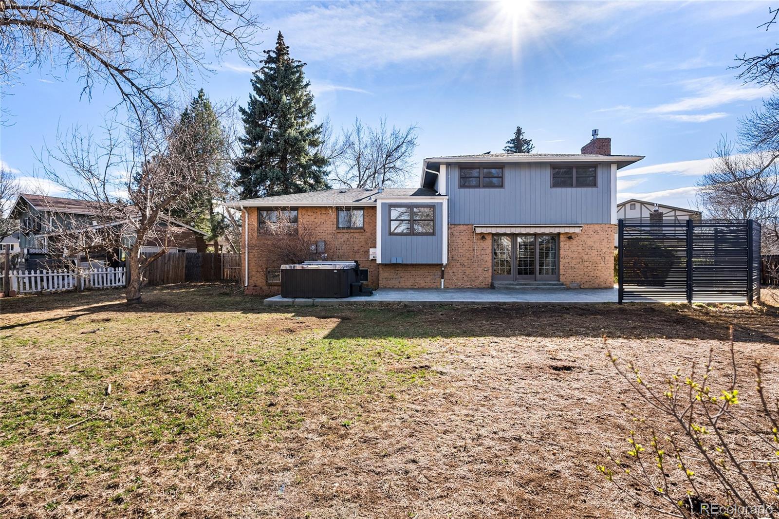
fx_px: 379
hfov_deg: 91.6
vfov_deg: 68.9
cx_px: 390
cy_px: 260
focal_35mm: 18
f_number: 8
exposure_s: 1/100
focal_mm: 17.5
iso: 200
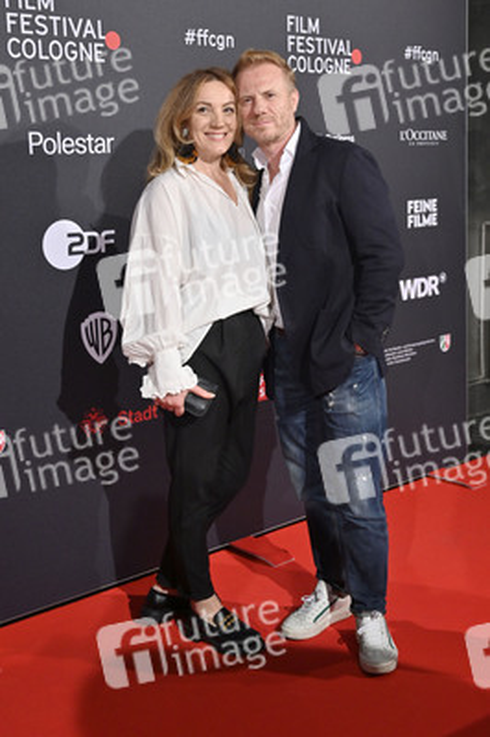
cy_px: 368
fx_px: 706
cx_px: 245
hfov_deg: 38.3
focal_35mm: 34
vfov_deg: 55.1
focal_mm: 34.5
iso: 1000
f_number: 4
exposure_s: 1/200
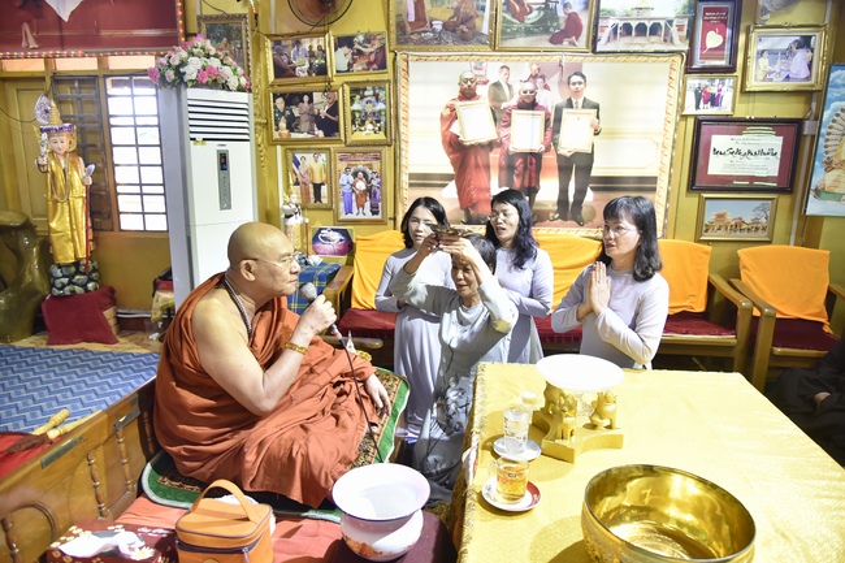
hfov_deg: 73.8
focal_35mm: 24
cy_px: 282
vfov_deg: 53.1
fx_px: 563
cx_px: 422
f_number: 4
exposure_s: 1/50
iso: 1250
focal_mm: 24
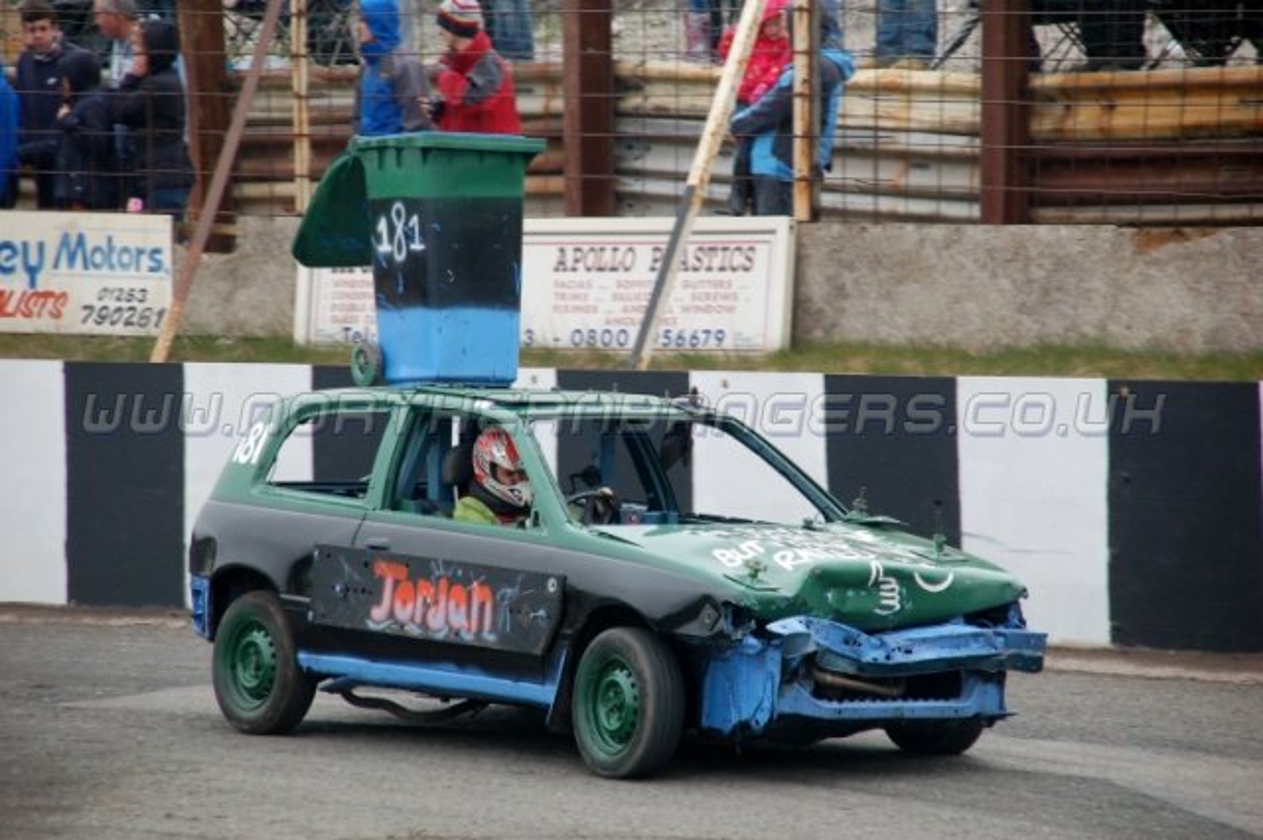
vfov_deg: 6.8
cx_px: 632
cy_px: 420
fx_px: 7100
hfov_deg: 10.2
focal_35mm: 202
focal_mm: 135
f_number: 6
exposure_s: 1/500
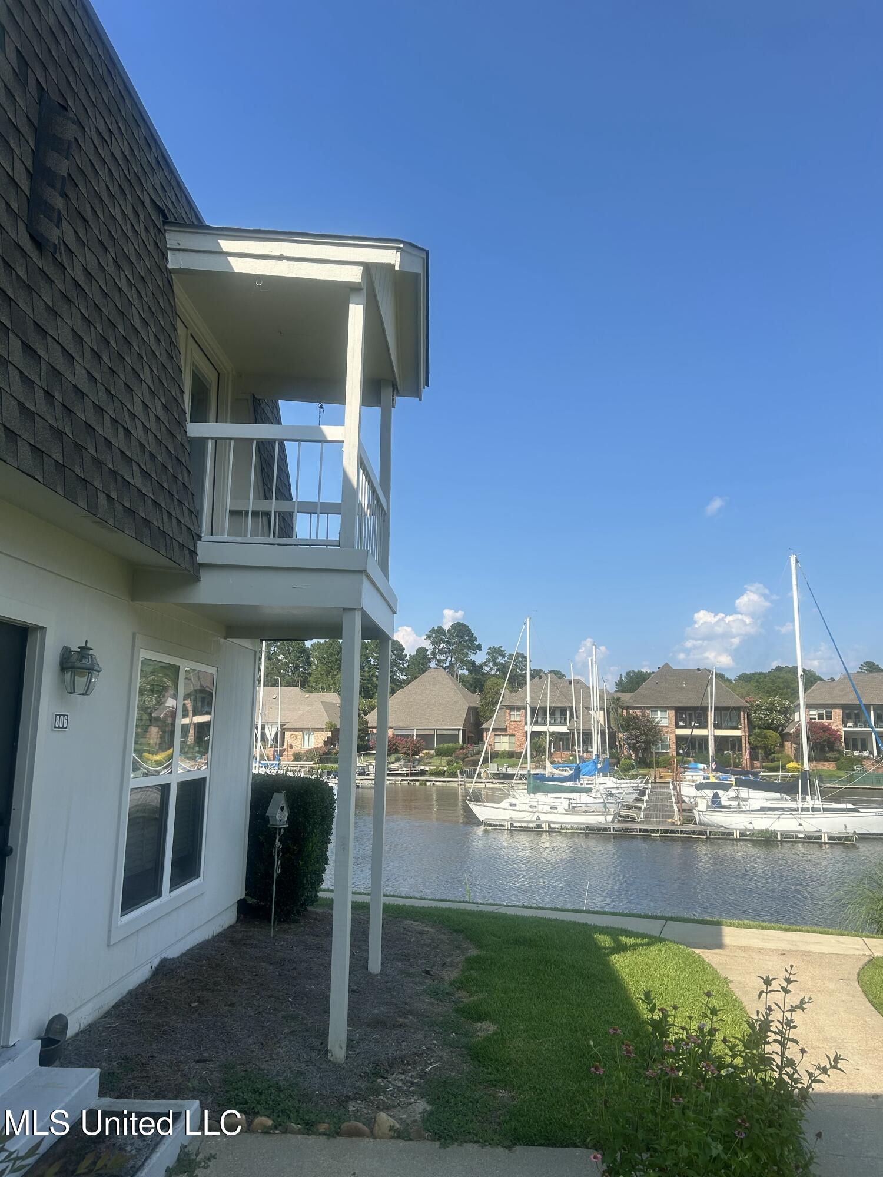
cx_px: 442
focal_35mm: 26
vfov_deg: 67.3
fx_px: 884
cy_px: 588
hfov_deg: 53.1
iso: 50
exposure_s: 1/3356
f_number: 1.5
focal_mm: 5.7
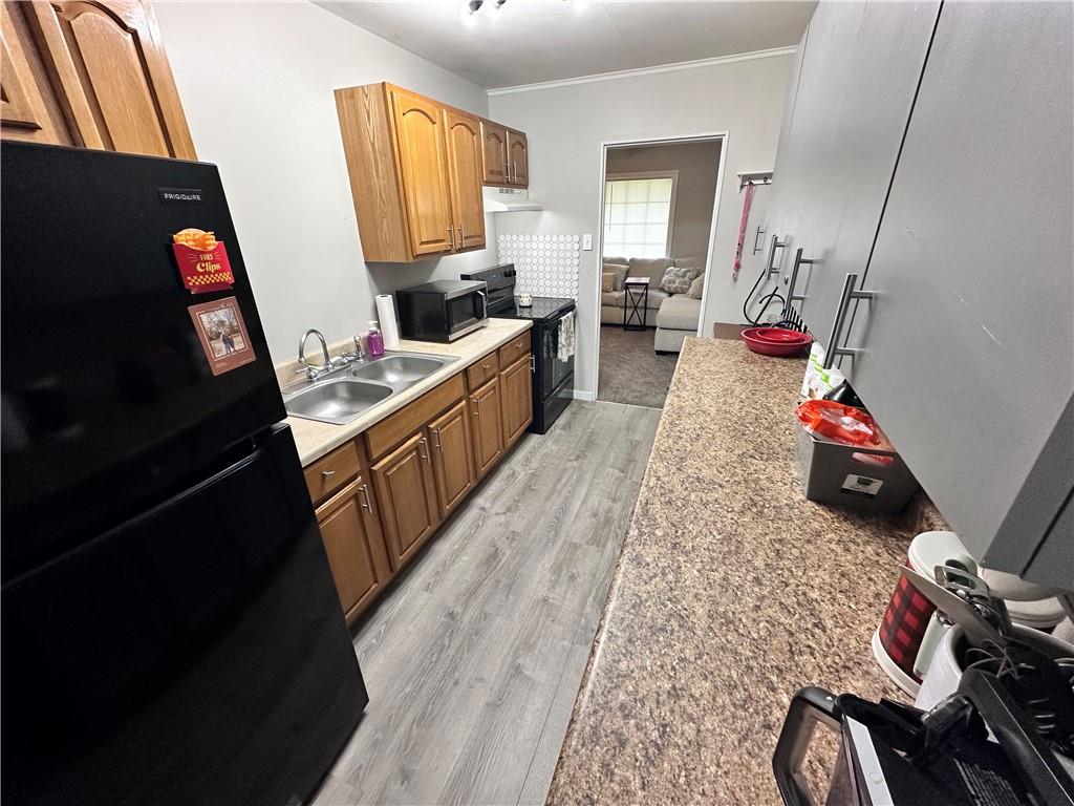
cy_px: 403
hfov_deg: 102.1
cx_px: 537
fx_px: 434
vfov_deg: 85.7
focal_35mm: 14
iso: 200
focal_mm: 2.22
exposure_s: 1/99
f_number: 2.2
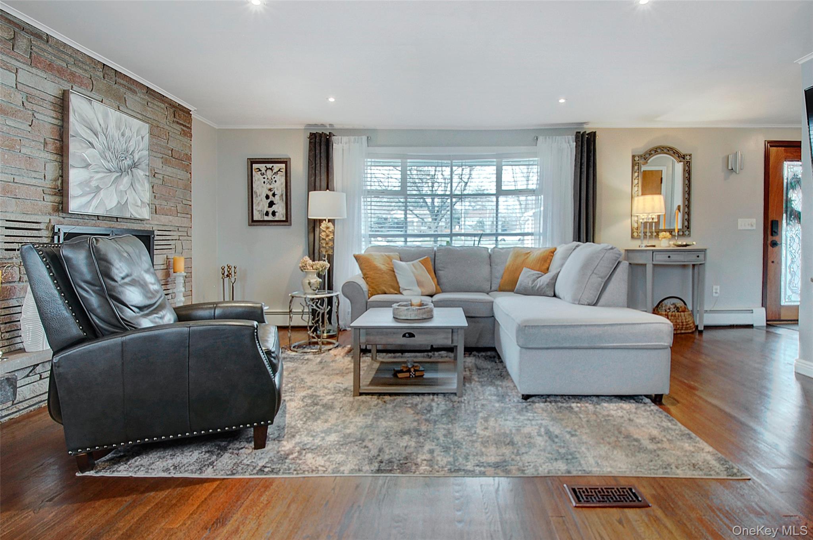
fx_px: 338
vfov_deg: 77.2
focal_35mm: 15
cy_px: 270
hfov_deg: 100.4
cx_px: 406
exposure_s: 1/13
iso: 200
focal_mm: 10
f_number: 14
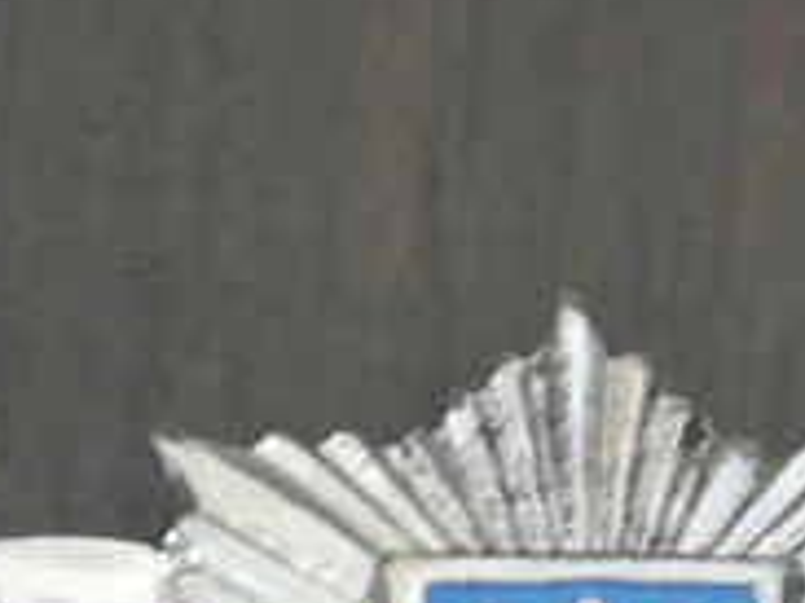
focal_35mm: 391
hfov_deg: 5.1
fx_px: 9087
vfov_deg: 3.8
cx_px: 642
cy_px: 1067
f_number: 5
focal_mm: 38
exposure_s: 1/25
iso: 1600
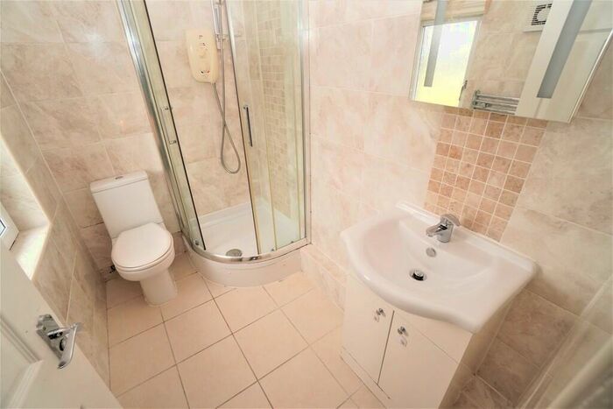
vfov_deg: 77.4
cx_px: 306
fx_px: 255
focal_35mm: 15
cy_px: 204
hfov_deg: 100.4
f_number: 5
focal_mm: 10
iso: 320
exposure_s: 1/50
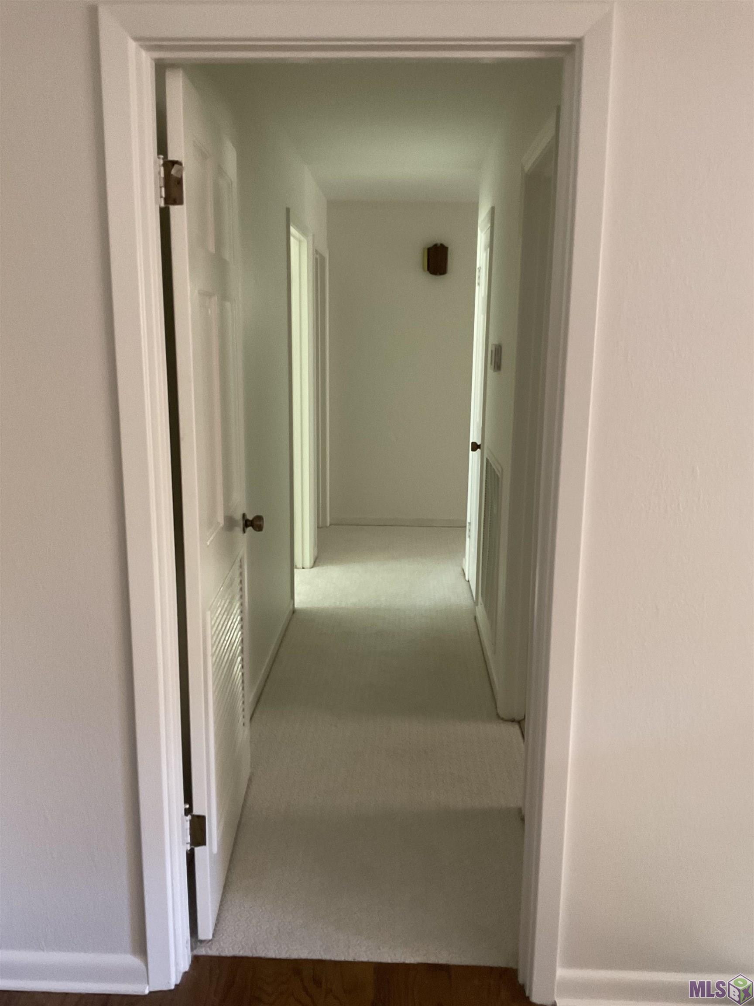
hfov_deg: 48.2
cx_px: 377
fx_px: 842
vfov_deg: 61.7
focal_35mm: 29
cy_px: 503
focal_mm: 3
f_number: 1.8
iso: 200
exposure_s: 1/40
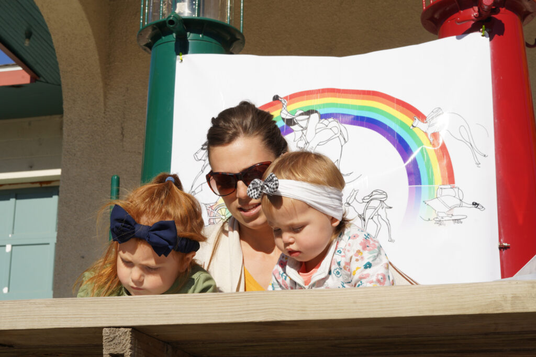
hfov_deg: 39.6
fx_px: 744
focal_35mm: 50
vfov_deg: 27.0
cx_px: 268
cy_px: 178
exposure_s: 1/200
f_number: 14
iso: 200
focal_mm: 50
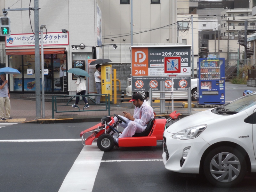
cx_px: 128
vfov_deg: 18.2
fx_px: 599
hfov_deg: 24.1
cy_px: 96
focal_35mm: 81
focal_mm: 7.48
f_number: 2.4
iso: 50
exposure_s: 1/283
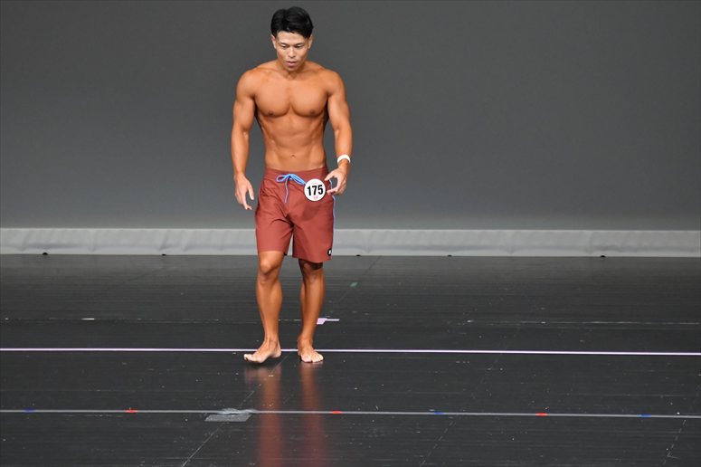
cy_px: 234
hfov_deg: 6.0
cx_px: 350
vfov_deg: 4.0
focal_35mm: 345
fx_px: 6715
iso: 5000
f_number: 5.6
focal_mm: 230
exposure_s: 1/400
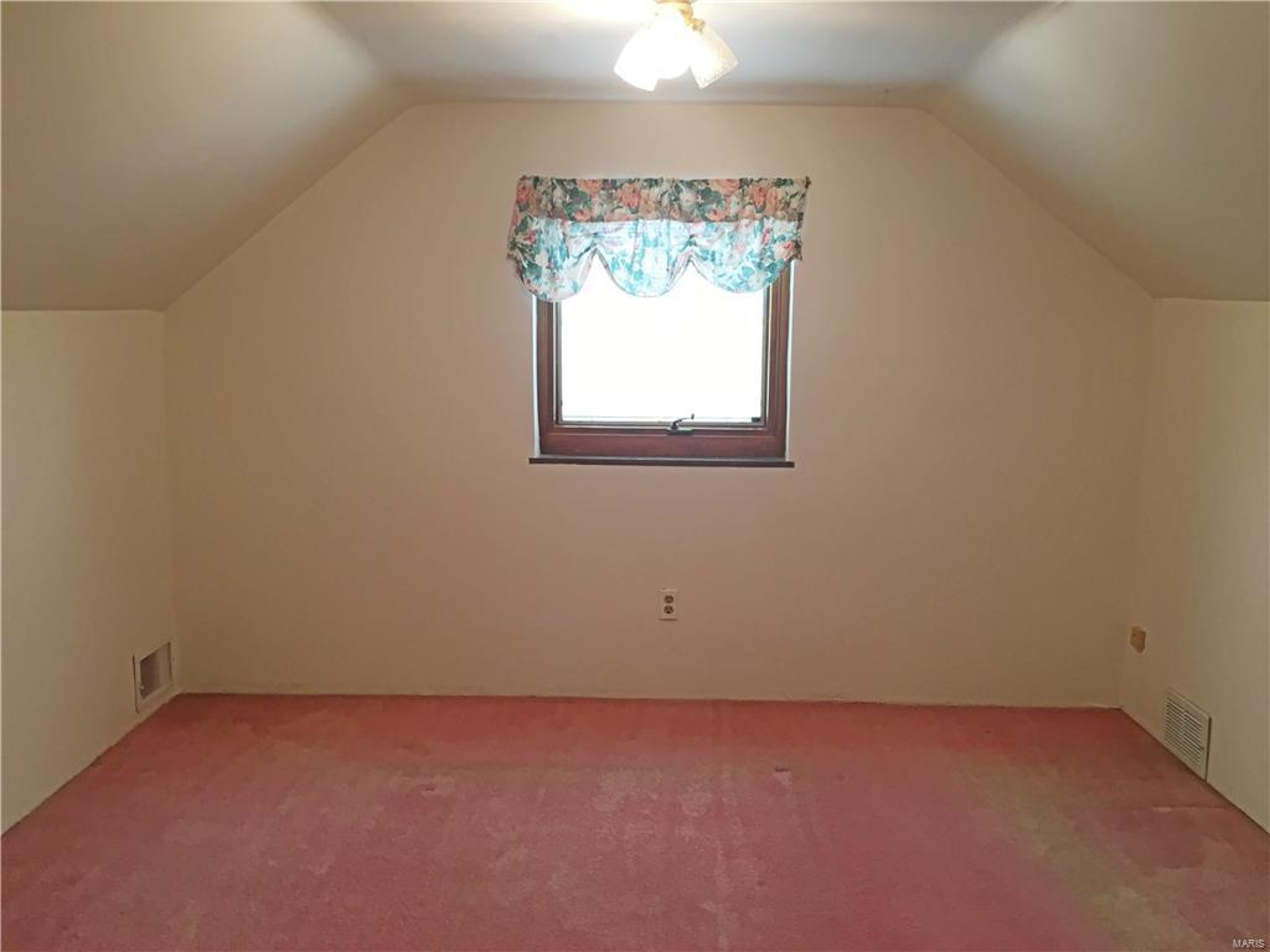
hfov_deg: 61.7
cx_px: 635
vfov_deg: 48.2
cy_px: 476
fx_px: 1064
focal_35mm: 29
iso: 50
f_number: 2.2
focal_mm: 4.15
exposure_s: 1/30
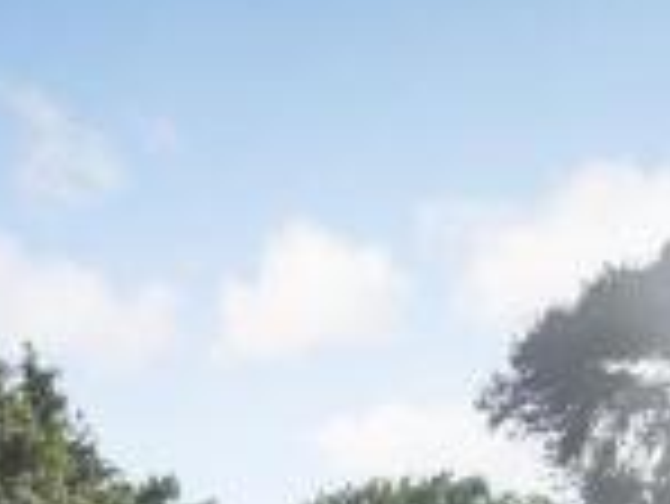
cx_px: 22
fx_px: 891
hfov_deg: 37.5
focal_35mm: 46
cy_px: 686
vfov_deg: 26.0
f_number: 8
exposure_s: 1/250
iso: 160
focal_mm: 10
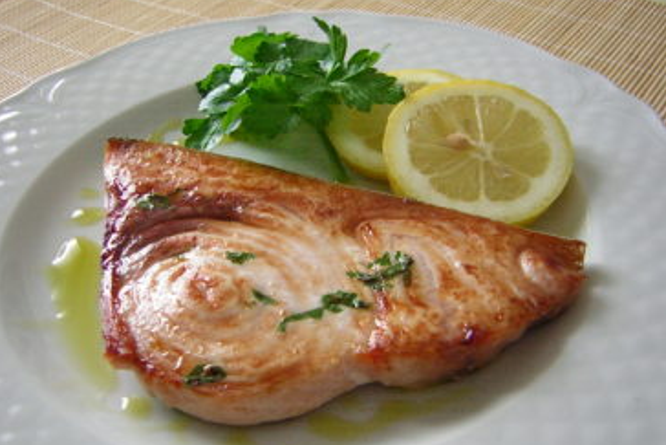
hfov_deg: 50.7
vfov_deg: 35.1
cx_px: 331
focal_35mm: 38
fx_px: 703
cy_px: 241
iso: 50
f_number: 2.6
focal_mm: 4.7
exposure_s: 1/32.4
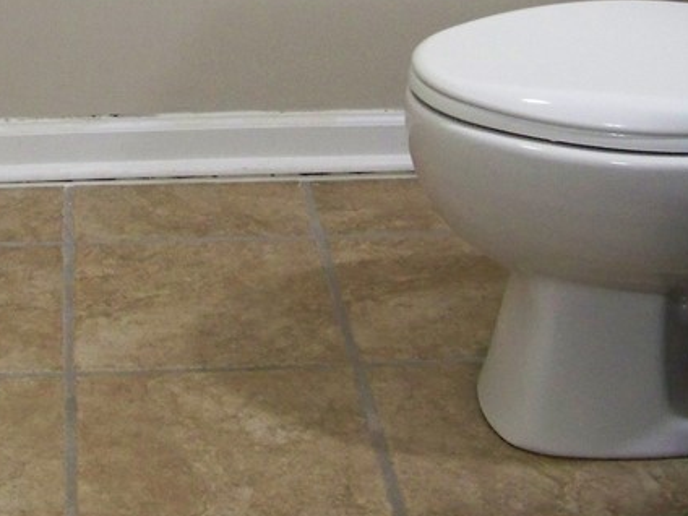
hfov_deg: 22.1
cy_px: 34
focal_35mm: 87
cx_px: 112
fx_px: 1729
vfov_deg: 16.7
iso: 250
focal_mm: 5.85
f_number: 2.8
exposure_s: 1/30
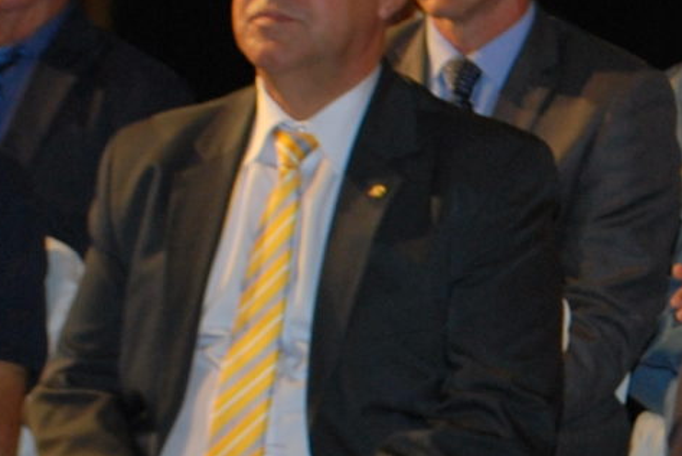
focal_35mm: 260
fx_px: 4928
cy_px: 356
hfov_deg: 7.9
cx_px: 601
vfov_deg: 5.3
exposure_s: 1/60
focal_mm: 32
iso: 200
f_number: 5
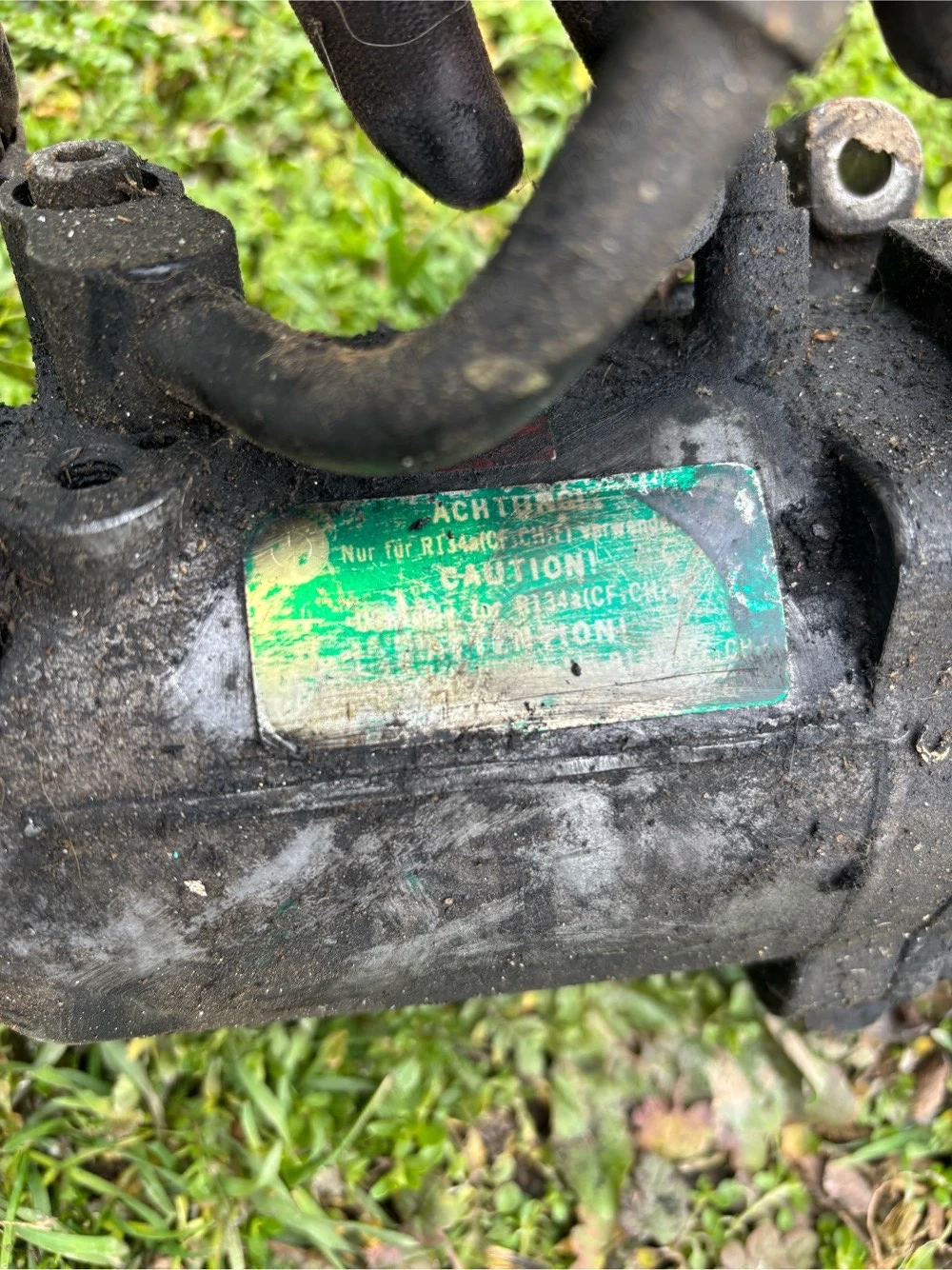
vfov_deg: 67.3
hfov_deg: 53.0
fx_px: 954
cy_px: 635
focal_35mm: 26
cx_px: 476
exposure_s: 1/121
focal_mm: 5.96
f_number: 1.6
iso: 50
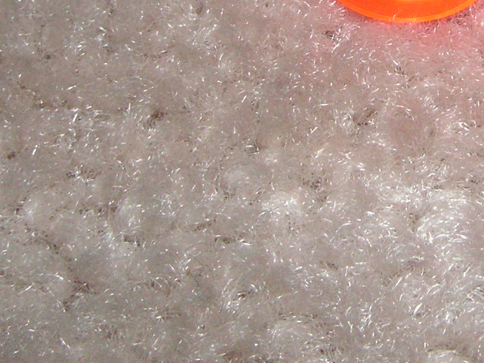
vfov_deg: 13.4
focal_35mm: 107
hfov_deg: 17.8
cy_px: -87
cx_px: 520
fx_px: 1496
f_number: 6.6
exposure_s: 1/45
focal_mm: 6.3
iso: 160
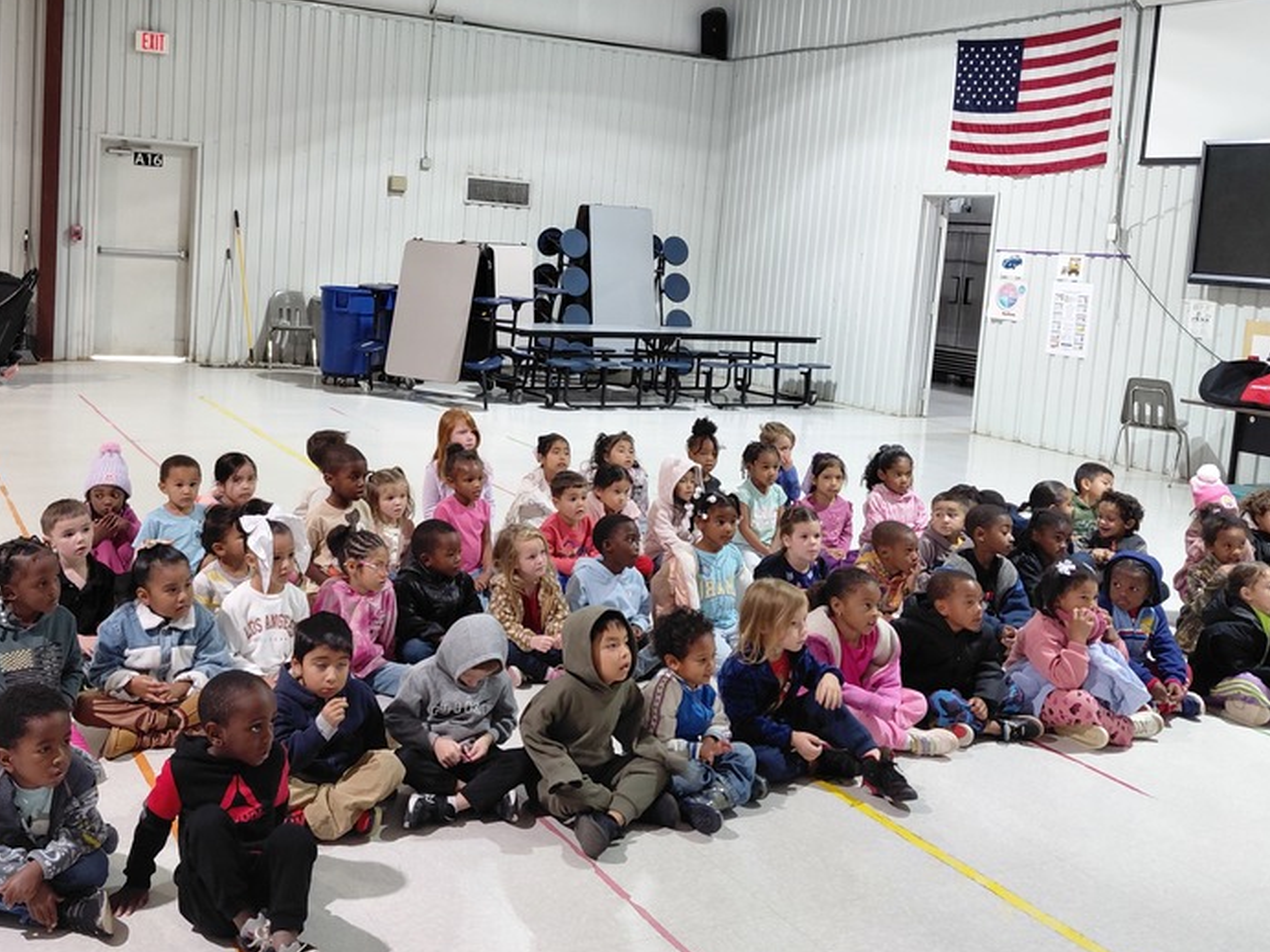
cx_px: 512
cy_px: 356
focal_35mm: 37
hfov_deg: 49.8
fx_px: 1357
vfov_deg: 38.4
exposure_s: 1/60
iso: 125
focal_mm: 4.69
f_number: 1.8
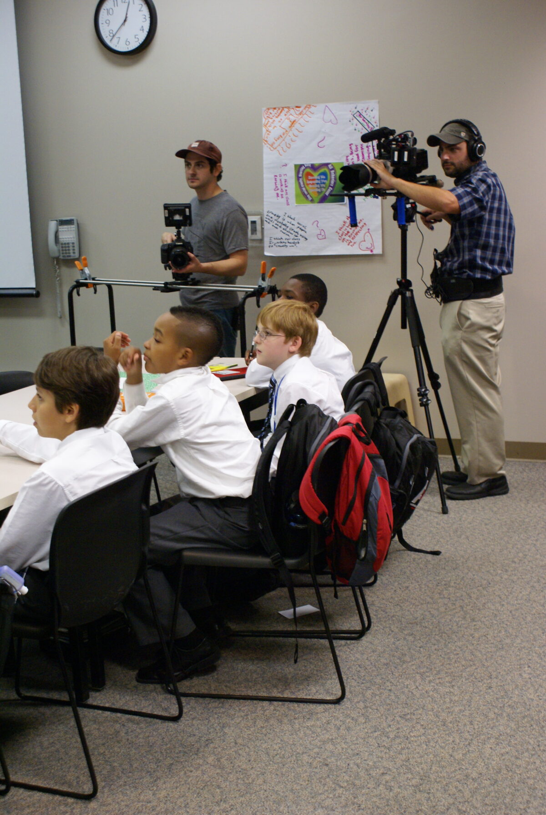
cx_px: 273
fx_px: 1191
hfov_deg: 25.8
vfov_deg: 37.8
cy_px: 408
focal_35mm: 52
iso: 400
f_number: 5.6
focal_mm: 35
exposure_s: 1/30
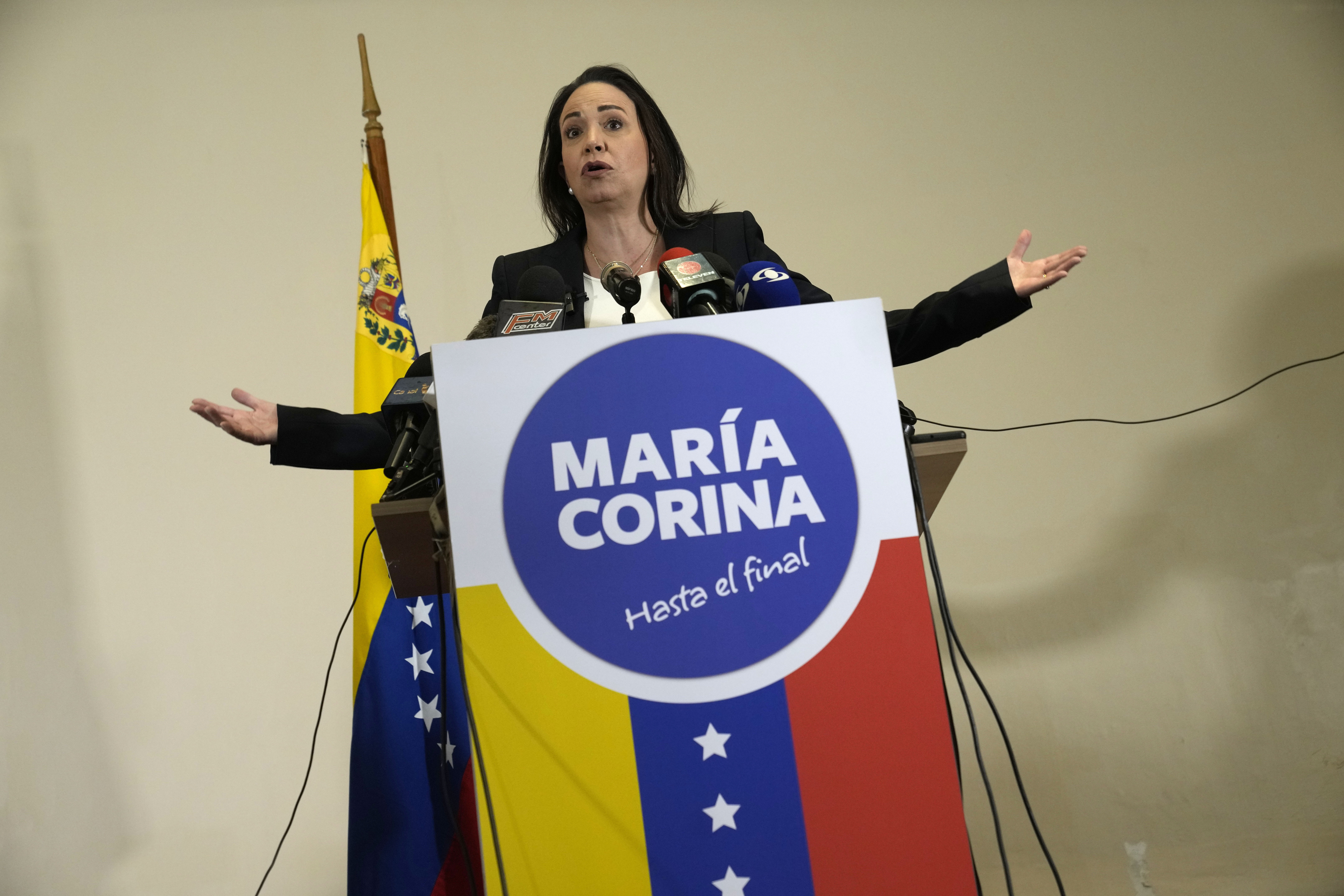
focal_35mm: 70
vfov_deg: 19.5
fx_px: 2613
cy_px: 448
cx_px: 672
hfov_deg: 28.8
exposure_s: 1/160
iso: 2000
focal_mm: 70
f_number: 4
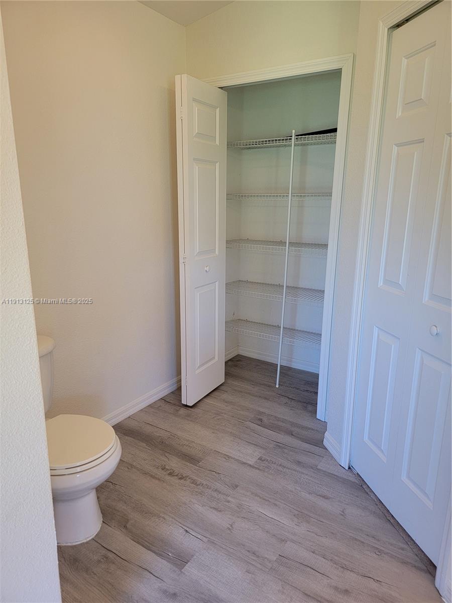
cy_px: 302
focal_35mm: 24
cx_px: 226
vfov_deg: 71.6
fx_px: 418
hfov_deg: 56.8
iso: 200
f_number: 1.8
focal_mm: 6.7
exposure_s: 1/60
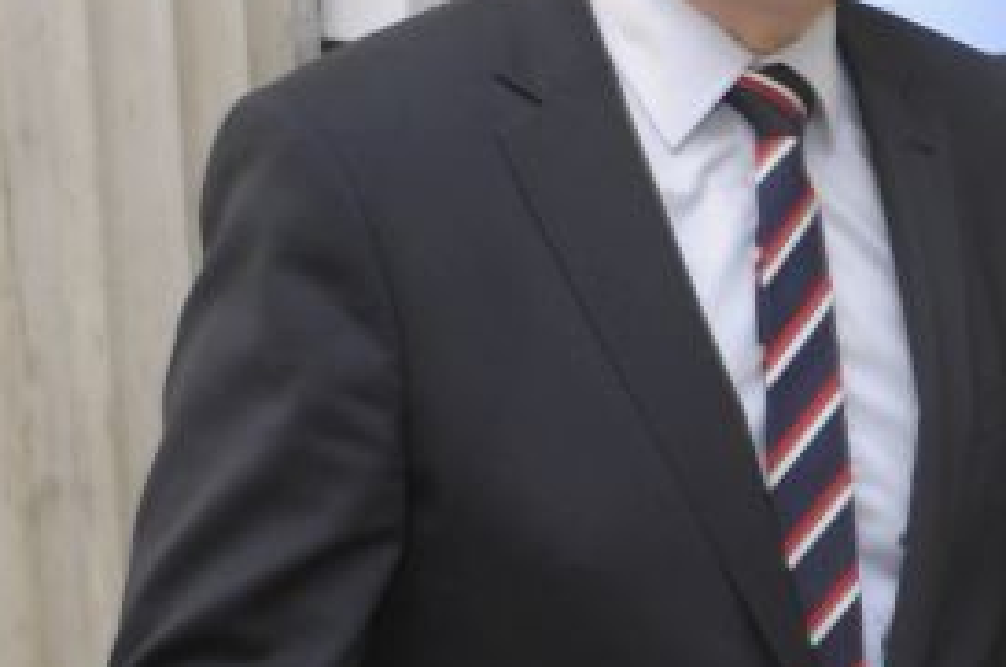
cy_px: 293
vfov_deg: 7.8
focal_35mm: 176
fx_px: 4910
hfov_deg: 11.4
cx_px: 1264
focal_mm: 48
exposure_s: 1/30
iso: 800
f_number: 8
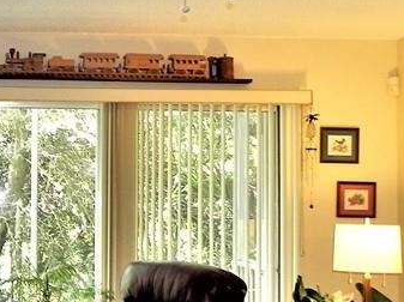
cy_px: 186
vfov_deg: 18.6
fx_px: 921
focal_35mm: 79
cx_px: 51
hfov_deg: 24.1
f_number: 2.8
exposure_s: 1/30
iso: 200
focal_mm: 4.6
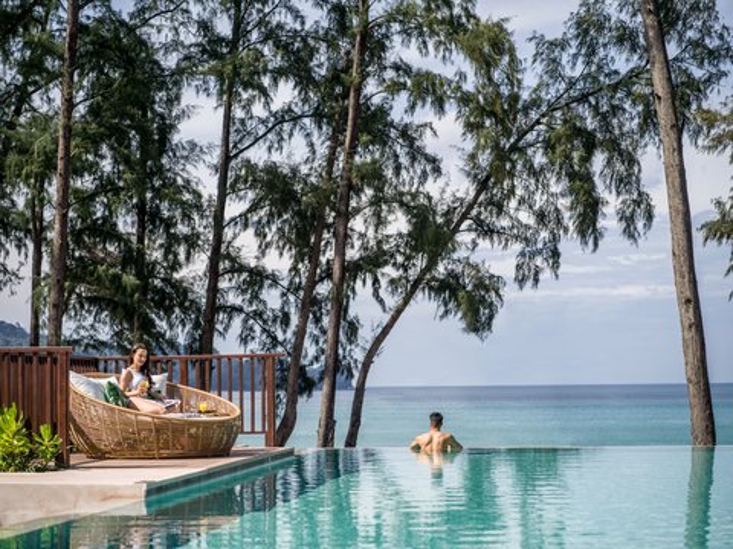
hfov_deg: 27.4
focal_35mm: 71
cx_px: 366
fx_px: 1503
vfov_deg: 20.7
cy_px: 274
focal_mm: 90
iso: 100
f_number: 3.5
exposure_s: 1/1600
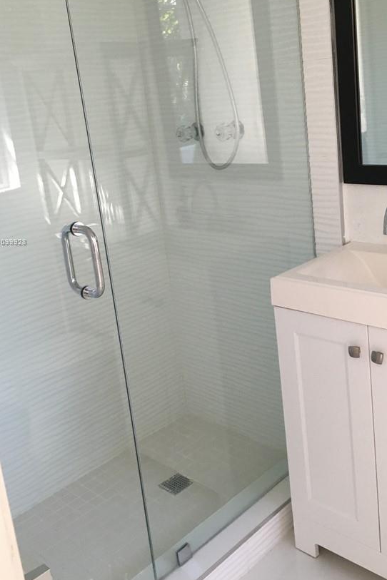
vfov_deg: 50.5
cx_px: 239
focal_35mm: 38
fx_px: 613
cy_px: 242
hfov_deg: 34.9
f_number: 2.2
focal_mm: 4.15
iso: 80
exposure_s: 1/30
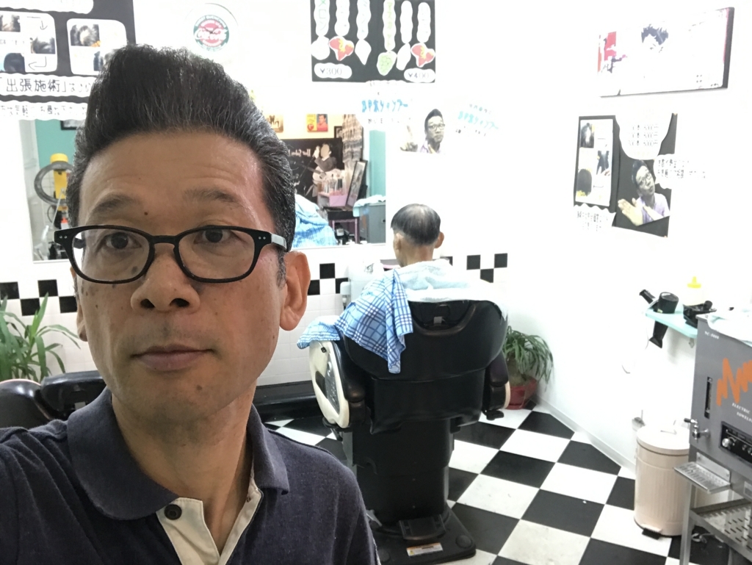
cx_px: 376
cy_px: 282
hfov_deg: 56.8
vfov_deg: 44.2
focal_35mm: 32
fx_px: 695
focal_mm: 2.87
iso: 100
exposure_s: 1/30
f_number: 2.2
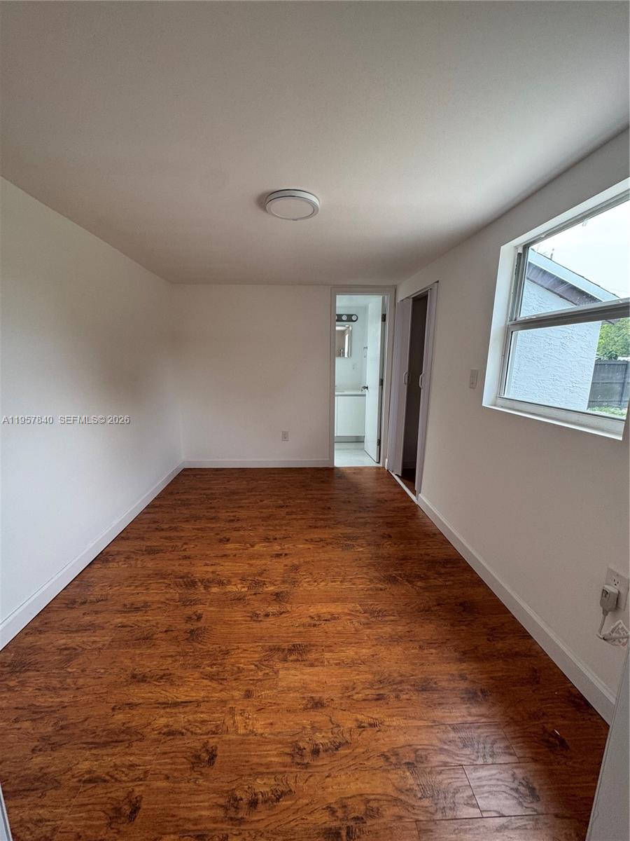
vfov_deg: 102.1
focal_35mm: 14
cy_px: 420
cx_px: 315
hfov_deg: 85.7
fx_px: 340
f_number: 2.2
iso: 100
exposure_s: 1/99
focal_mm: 2.22
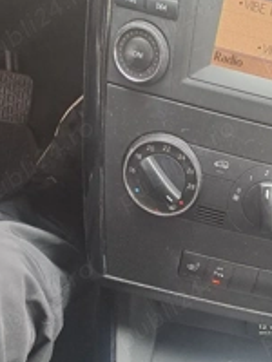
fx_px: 524
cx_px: 212
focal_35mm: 50
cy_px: 328
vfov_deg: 35.8
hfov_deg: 28.6
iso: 200
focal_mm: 4.65
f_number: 1.8
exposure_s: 1/60.2
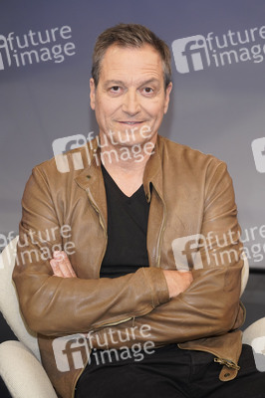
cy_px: 199
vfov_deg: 27.7
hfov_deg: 18.6
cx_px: 132
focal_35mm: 73
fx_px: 807
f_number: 5.6
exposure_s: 1/160
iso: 2000
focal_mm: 73
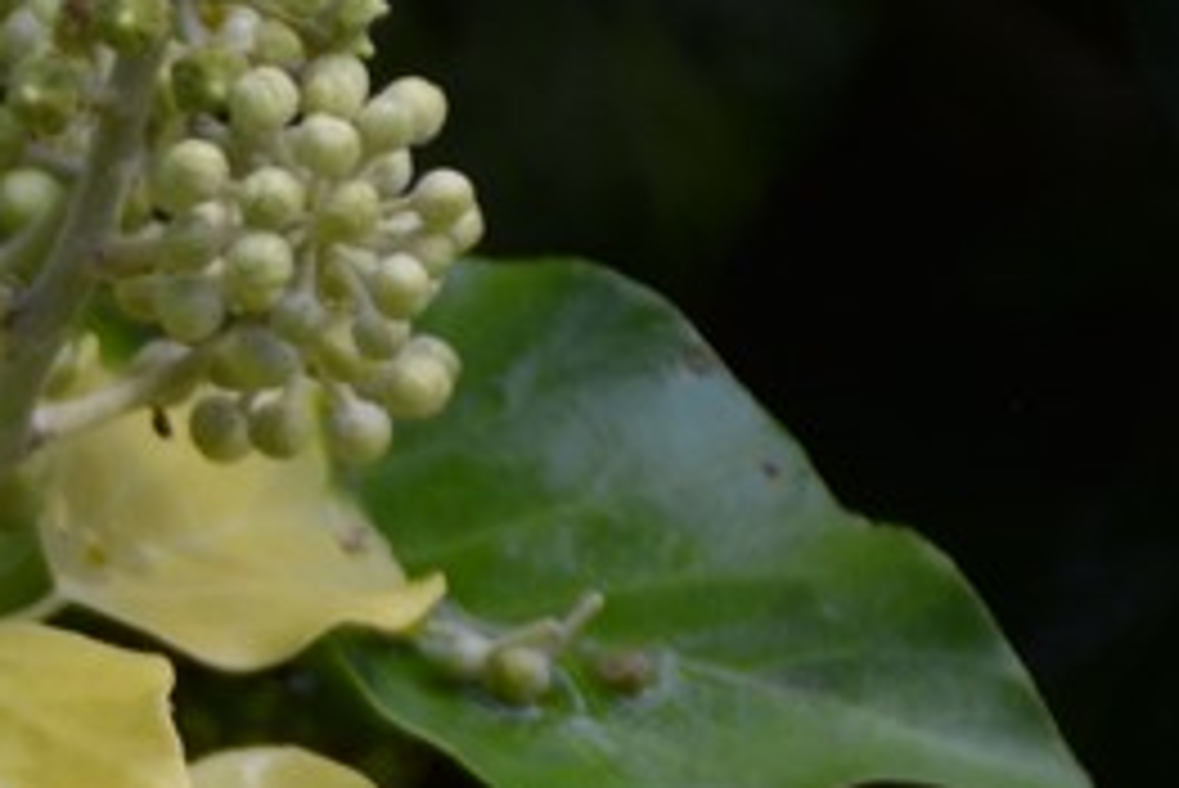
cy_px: 1590
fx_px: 29551
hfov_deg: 2.3
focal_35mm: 902
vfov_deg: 1.5
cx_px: -1634
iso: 200
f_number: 6.3
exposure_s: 1/160
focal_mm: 105
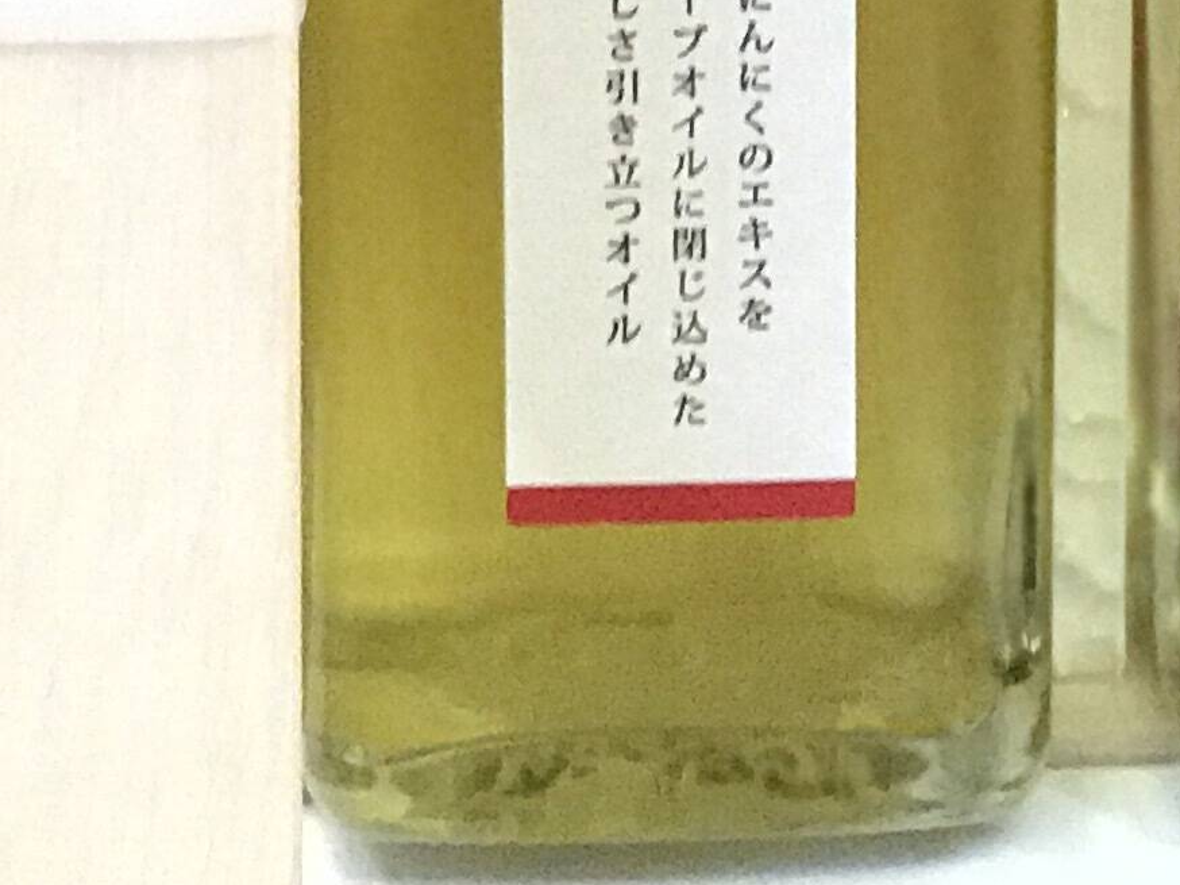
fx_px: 8963
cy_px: -1057
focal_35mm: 263
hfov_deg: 7.5
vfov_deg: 5.5
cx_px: 1231
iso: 250
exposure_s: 1/60
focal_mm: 6.6
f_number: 2.8
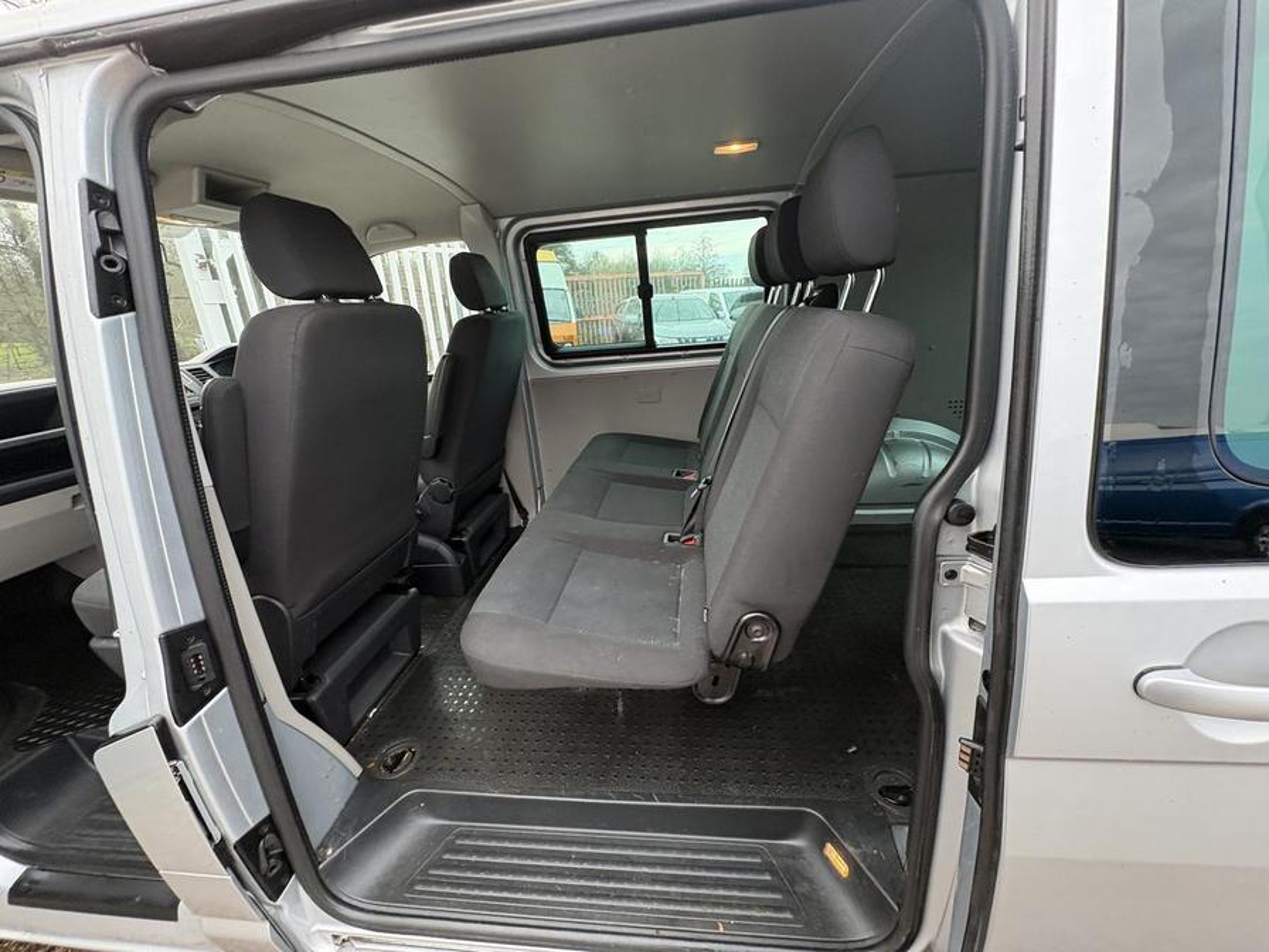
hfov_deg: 102.1
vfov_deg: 85.7
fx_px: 513
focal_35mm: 14
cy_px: 476
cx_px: 634
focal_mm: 2.22
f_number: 2.2
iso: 250
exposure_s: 1/62
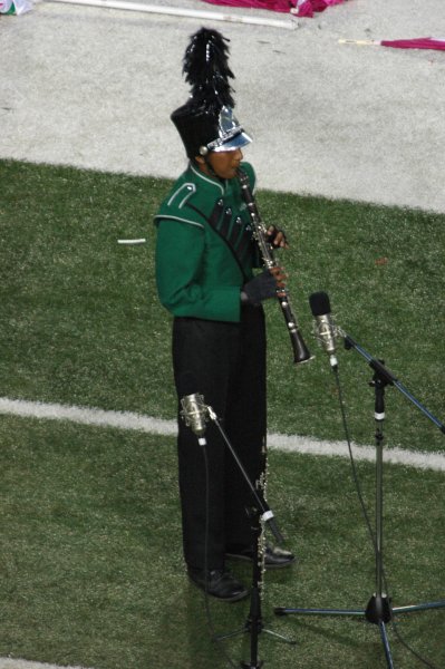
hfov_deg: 2.3
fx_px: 11143
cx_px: 222
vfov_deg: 3.4
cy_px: 334
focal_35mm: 600
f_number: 5.6
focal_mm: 400
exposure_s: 1/60
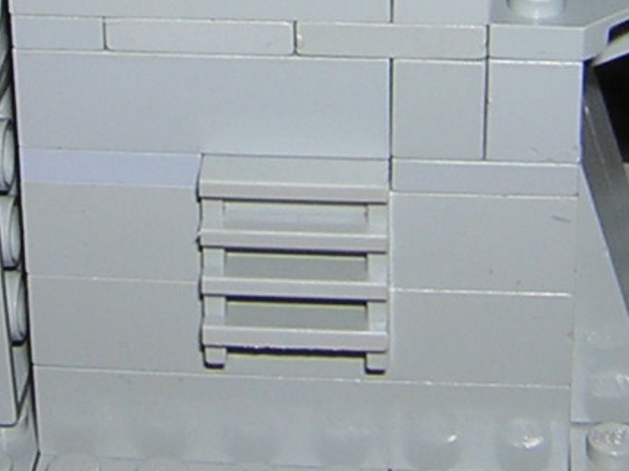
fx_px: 2434
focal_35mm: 134
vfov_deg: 10.8
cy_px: -173
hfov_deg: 14.7
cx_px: 218
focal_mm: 4.7
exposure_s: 1/60.1
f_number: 5.2
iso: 100
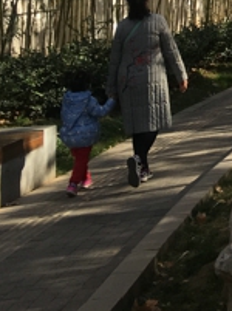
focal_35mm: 106
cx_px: 411
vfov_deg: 16.0
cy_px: -230
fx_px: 950
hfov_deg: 12.7
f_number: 2.2
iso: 25
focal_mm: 4.15
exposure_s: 1/541
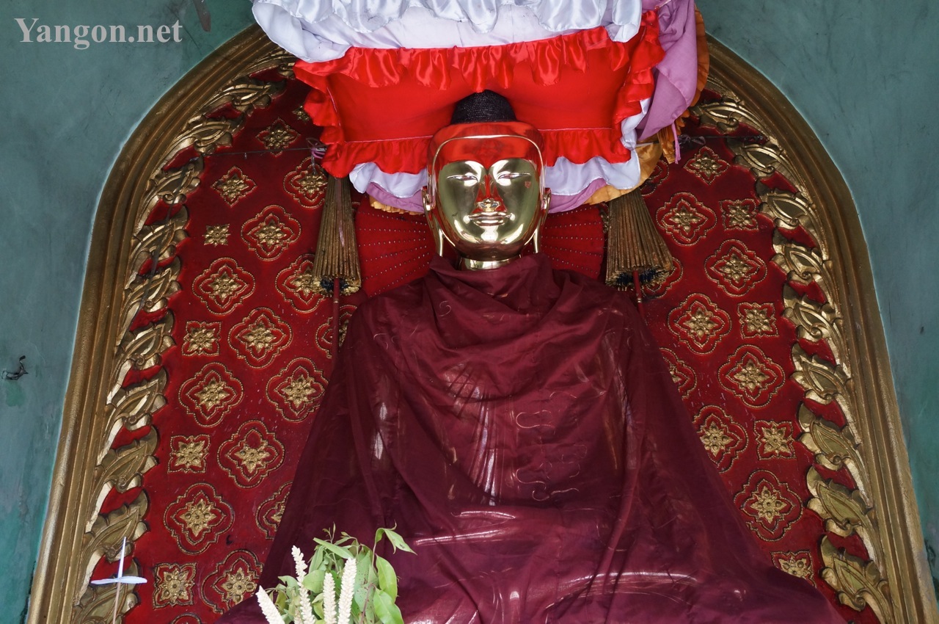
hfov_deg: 59.6
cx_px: 470
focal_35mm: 32
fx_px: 821
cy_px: 312
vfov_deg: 41.6
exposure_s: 1/60
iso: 1000
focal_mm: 21
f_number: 4
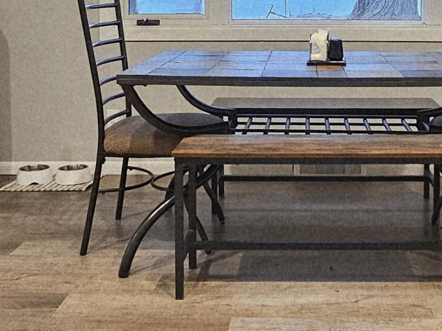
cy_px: 16
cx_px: 307
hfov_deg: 35.7
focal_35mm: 53
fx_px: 677
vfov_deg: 26.3
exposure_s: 1/30
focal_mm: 2.2
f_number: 2.2
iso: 320
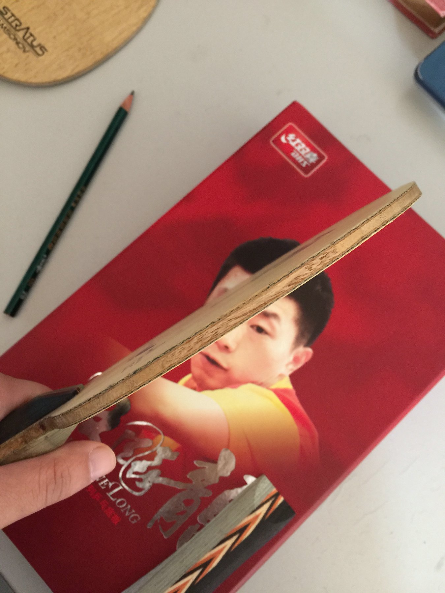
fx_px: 497
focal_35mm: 29
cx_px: 222
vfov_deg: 61.7
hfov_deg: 48.2
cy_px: 296
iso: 80
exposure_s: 1/4
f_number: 2.2
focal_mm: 4.15
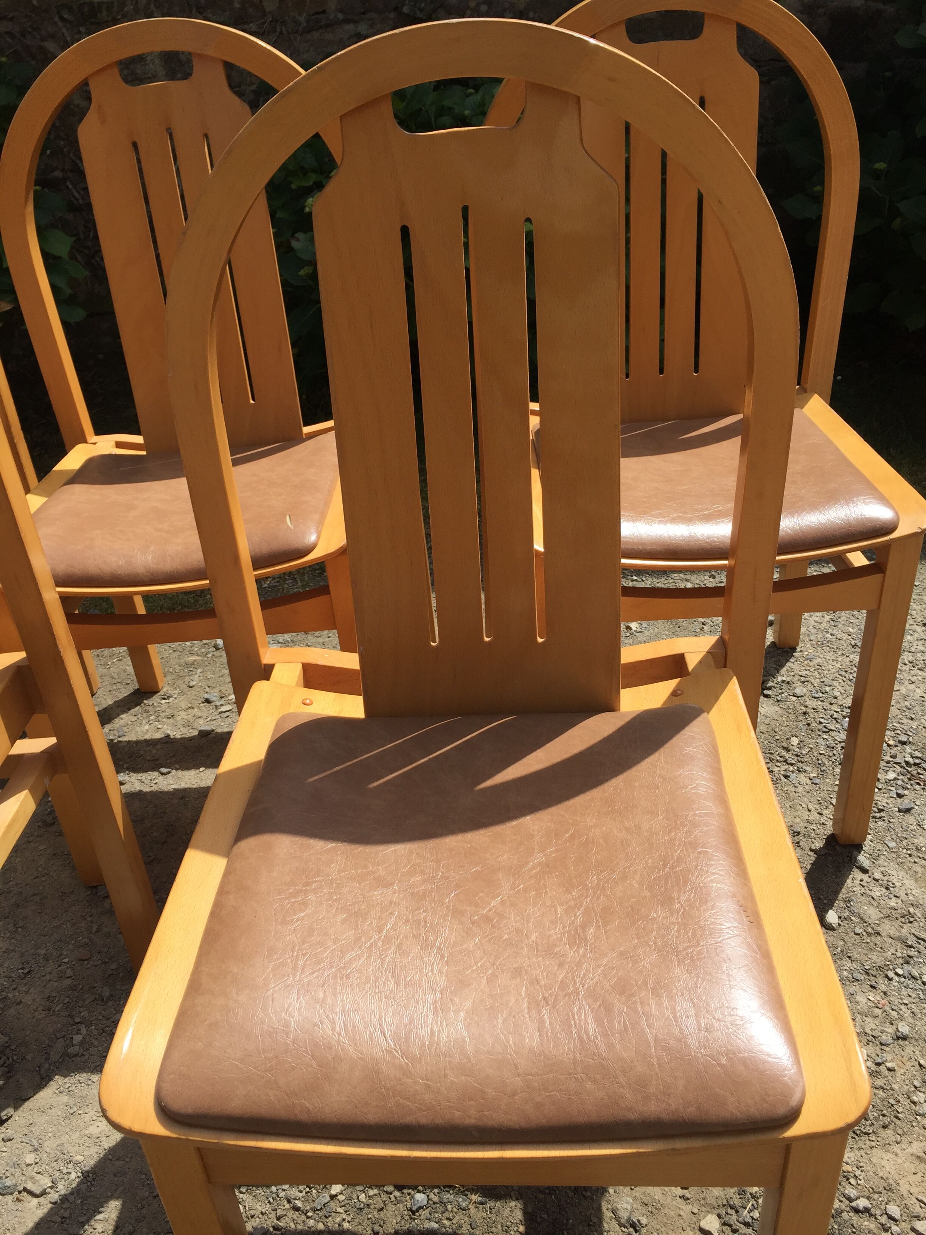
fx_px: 1034
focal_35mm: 29
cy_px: 618
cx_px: 463
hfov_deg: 48.2
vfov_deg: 61.7
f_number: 2.2
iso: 32
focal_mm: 4.15
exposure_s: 1/2198
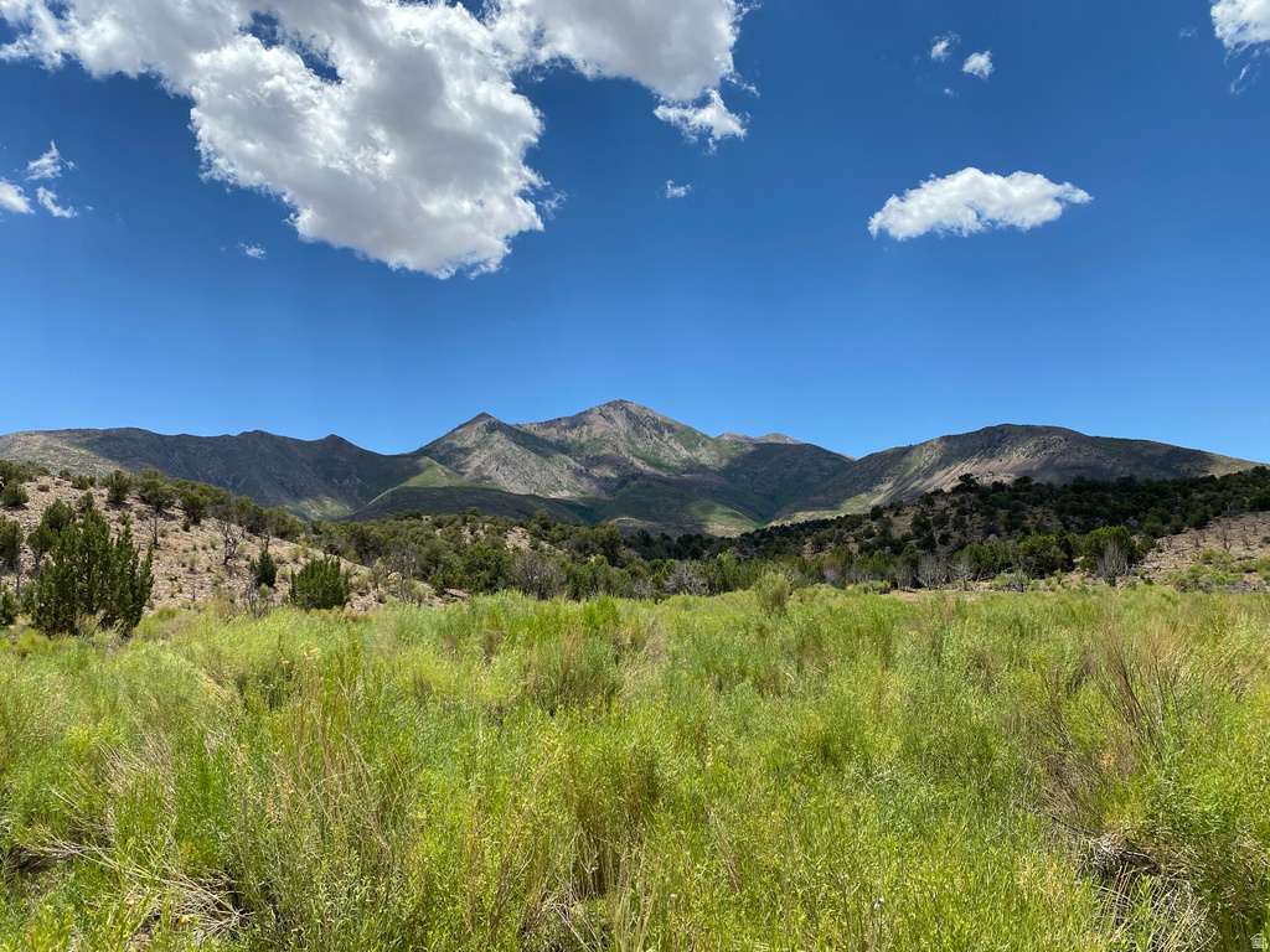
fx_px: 954
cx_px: 635
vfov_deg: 53.1
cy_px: 476
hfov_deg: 67.3
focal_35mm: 26
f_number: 1.8
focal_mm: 4.25
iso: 32
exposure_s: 1/3300
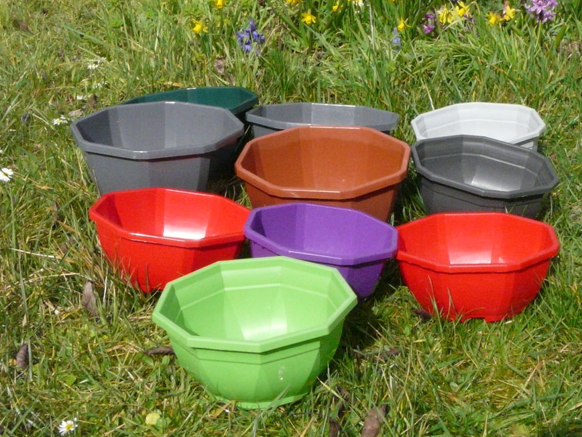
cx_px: 297
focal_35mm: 68
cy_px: 194
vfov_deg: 21.6
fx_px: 1143
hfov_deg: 28.6
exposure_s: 1/800
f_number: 8
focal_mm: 6.1
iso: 400
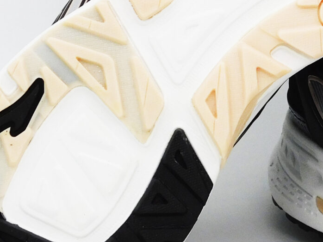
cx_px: 397
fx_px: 1540
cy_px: 34
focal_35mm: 165
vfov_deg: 9.0
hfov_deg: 11.7
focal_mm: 8
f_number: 3.7
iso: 125
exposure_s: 1/500
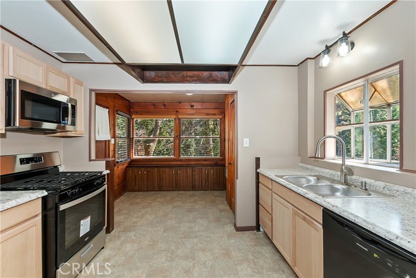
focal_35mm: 15
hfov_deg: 100.4
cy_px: 139
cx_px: 208
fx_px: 173
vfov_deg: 77.4
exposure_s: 1/30
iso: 360
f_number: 8
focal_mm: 10
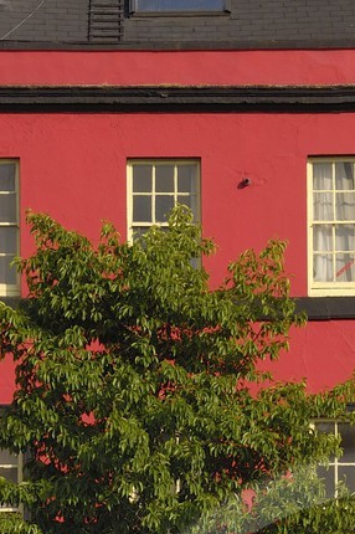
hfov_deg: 4.0
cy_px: 833
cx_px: 423
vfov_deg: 5.9
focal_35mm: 346
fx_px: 5126
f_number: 9.5
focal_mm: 62
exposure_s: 1/160
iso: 100
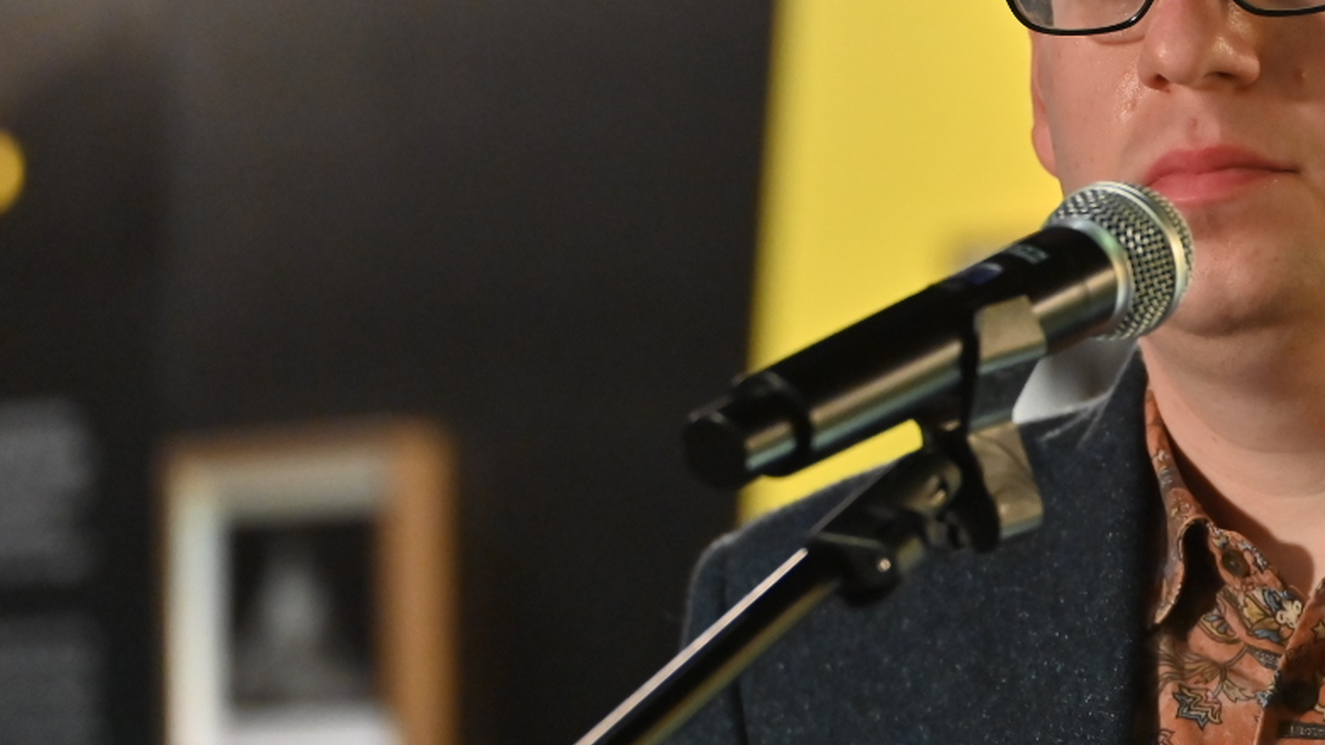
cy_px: 266
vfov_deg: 4.9
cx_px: 1349
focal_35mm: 250
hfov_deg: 8.6
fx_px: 8782
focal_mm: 115
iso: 3600
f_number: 2.8
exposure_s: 1/200
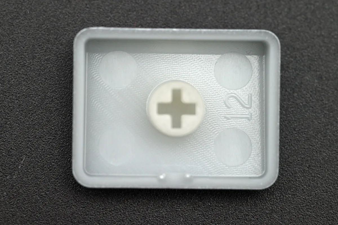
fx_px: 986
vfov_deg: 13.1
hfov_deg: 19.4
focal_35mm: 105
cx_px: 169
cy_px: 112
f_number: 13
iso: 640
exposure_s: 1/100
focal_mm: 105
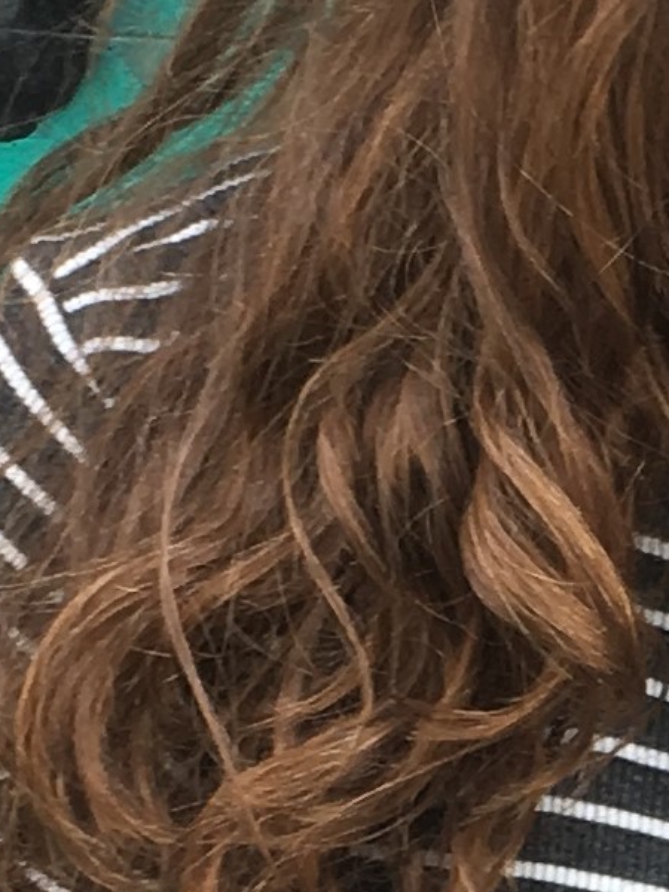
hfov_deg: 7.8
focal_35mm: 188
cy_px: 1298
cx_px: 913
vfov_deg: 10.2
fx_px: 4844
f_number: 2.2
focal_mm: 4.15
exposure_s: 1/118
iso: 25
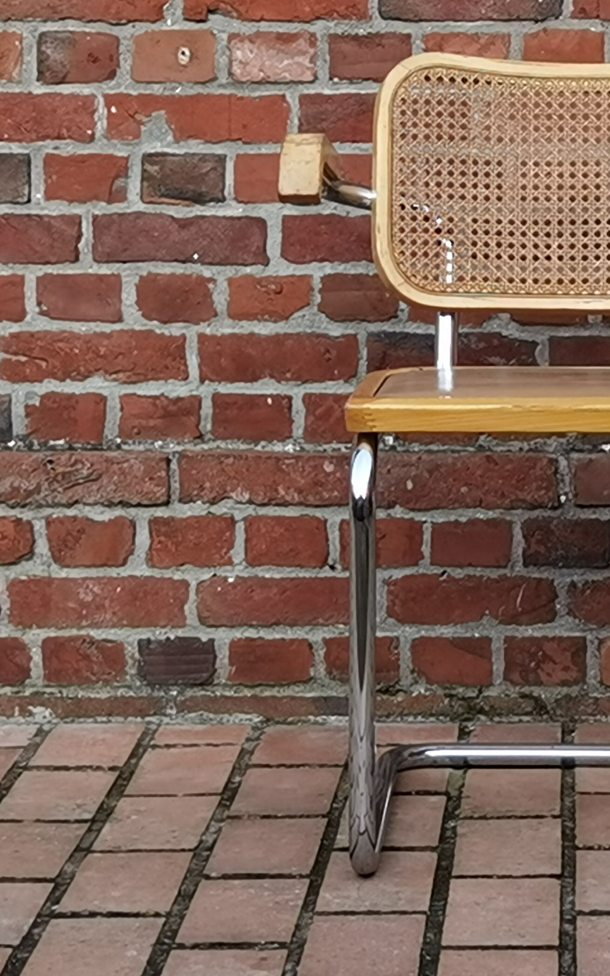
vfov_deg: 16.6
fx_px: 3351
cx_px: 575
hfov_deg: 10.3
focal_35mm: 126
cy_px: 488
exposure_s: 1/381
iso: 50
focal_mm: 6.71
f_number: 1.9
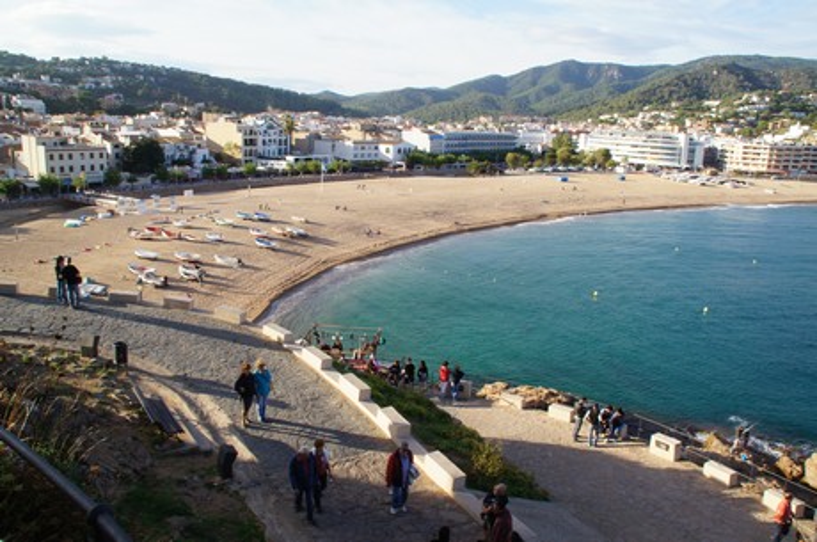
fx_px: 612
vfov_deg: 47.8
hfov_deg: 67.5
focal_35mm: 27
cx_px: 408
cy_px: 271
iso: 100
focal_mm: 18
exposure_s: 1/60
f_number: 11
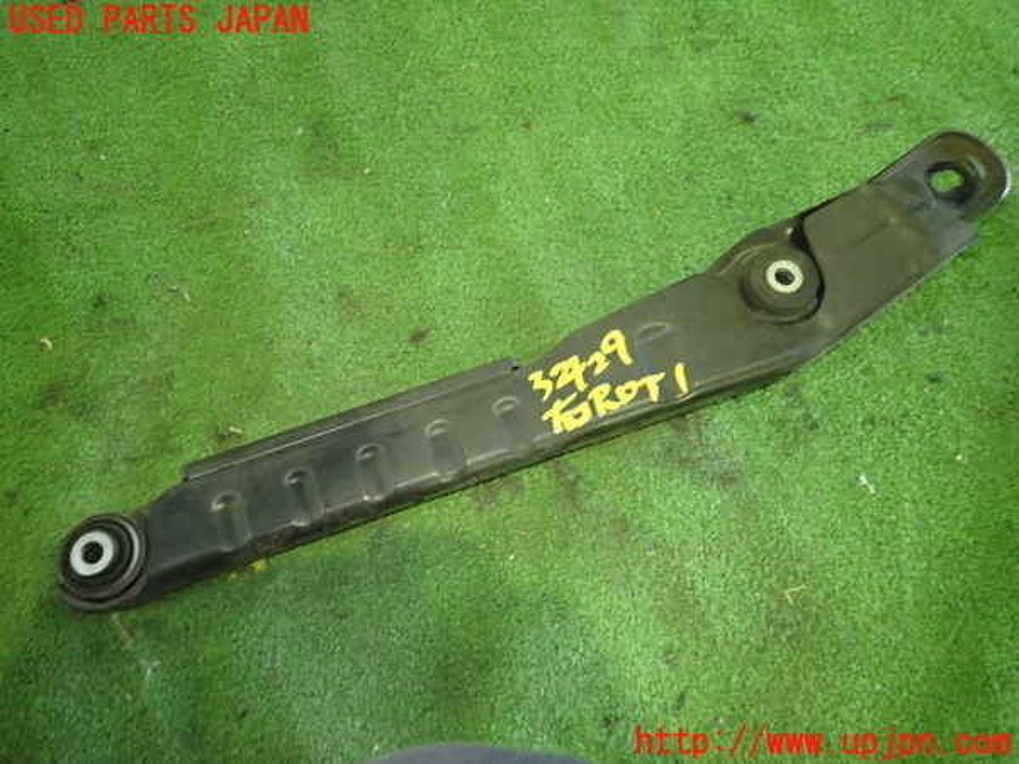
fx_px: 736
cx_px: 510
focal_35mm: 25
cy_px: 382
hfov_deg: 69.4
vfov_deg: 54.9
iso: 800
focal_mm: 4.5
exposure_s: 1/30
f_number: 2
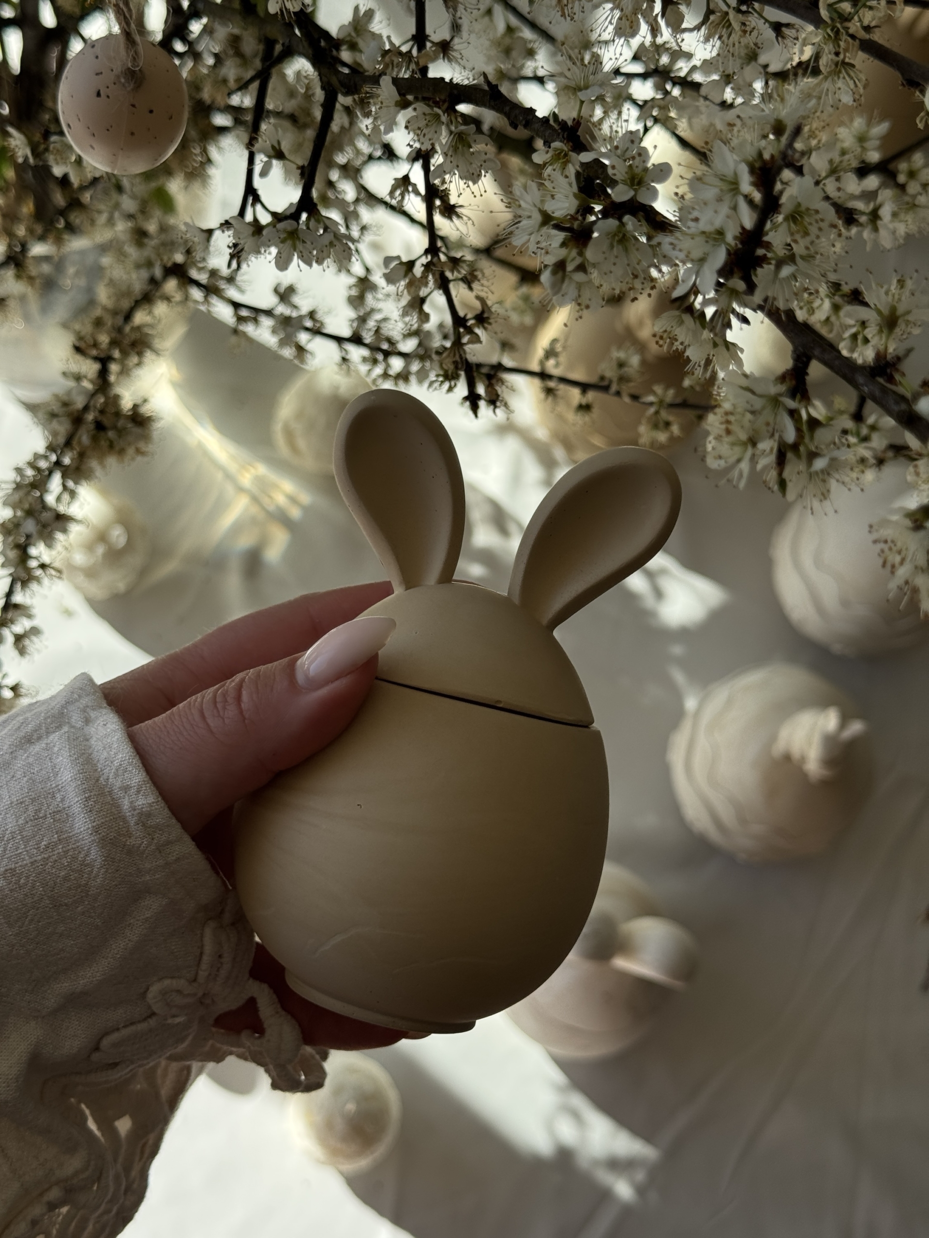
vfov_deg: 39.7
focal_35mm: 48
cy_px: 619
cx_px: 464
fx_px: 1718
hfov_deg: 30.3
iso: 64
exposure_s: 1/1637
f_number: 1.78
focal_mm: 6.76
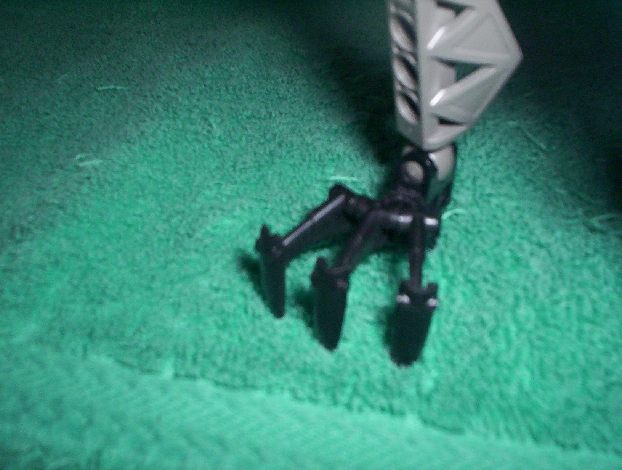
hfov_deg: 48.9
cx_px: 311
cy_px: 235
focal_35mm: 38
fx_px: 684
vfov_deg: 37.9
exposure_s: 1/60
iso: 140
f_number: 4.5
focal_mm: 4.99
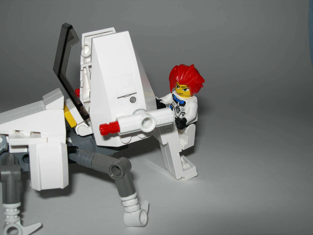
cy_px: 118
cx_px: 156
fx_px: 344
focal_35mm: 38
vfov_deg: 37.7
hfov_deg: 49.0
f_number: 4.8
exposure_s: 1/60.1
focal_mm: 7.8
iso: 50
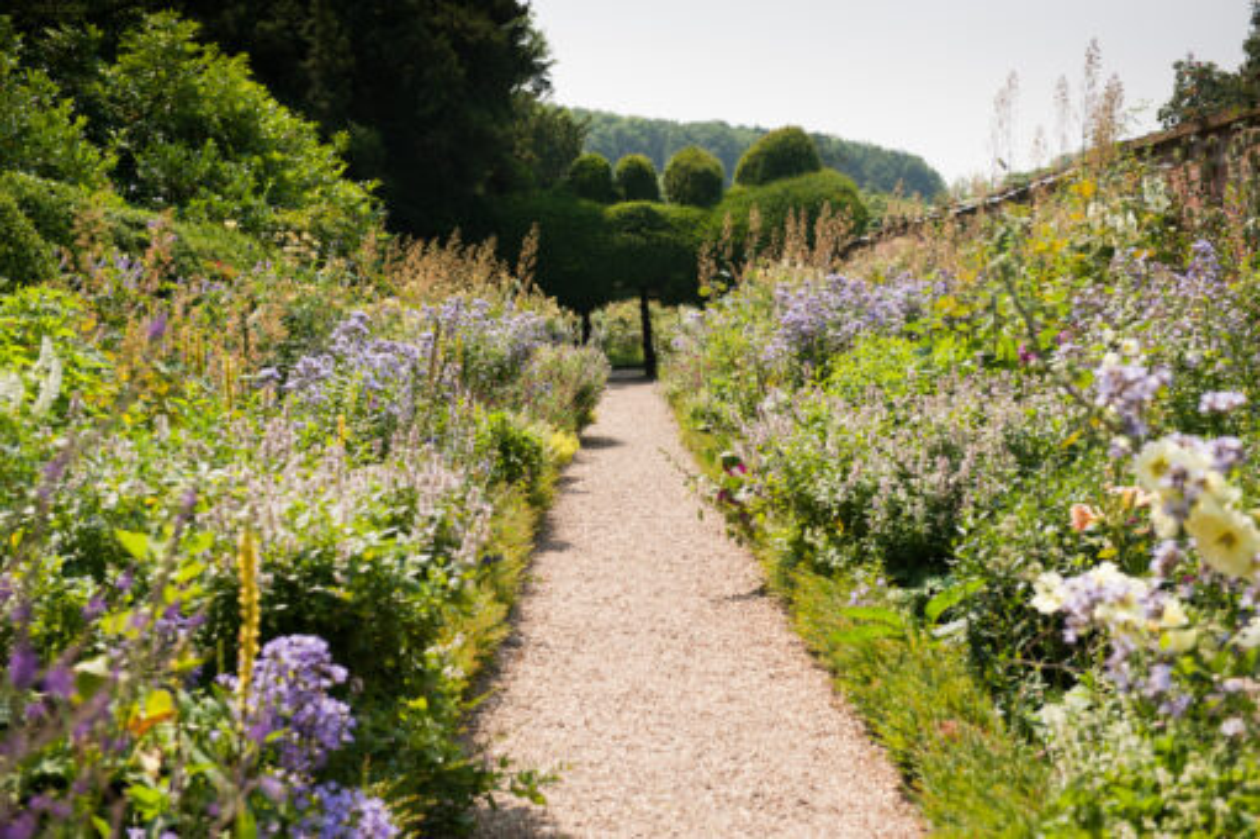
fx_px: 1924
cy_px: 420
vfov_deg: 24.6
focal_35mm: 55
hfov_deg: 36.3
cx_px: 630
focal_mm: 55
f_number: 4
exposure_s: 1/2500
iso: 400
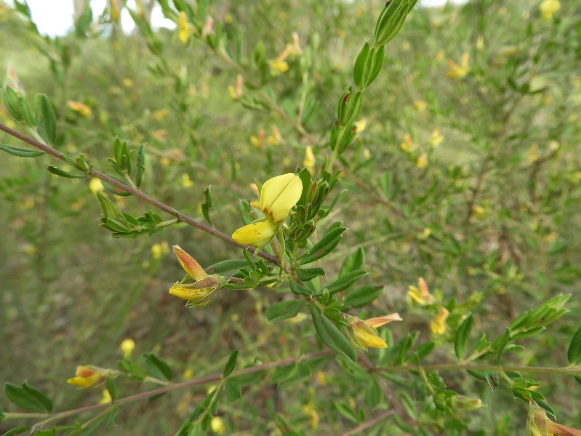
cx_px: 290
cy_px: 218
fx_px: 403
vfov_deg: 56.8
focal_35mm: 24
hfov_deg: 71.6
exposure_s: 1/160
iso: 100
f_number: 3.3
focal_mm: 4.3
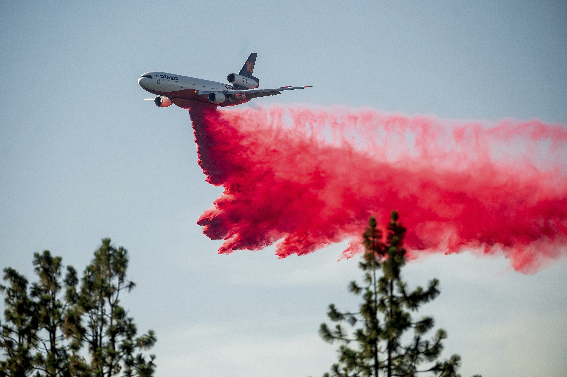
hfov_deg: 4.9
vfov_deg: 3.3
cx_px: 284
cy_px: 188
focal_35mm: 420
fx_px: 6610
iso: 140
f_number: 4
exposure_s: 1/2000
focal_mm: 420
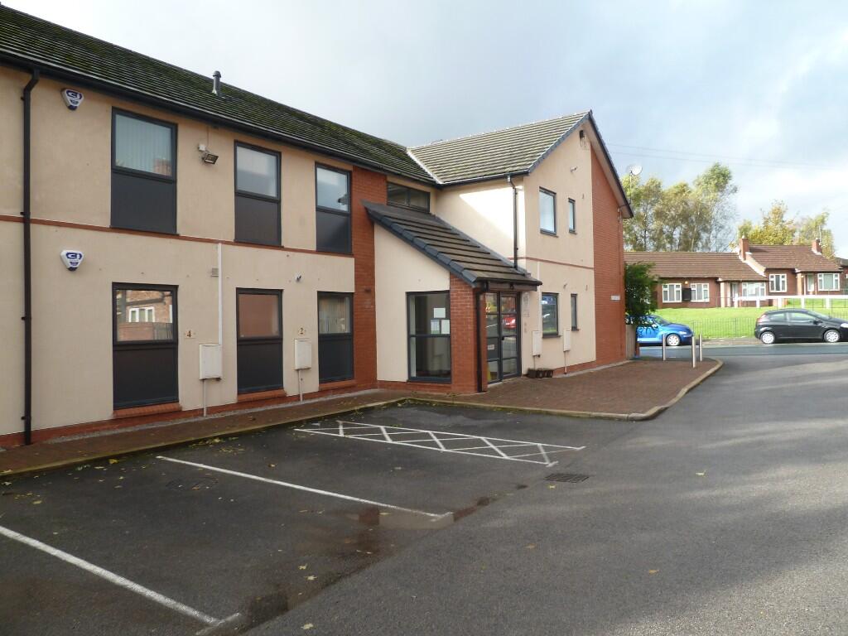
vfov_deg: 54.9
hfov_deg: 69.4
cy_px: 318
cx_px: 424
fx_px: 612
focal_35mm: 25
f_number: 3.5
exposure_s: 1/100
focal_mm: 4.1
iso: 80
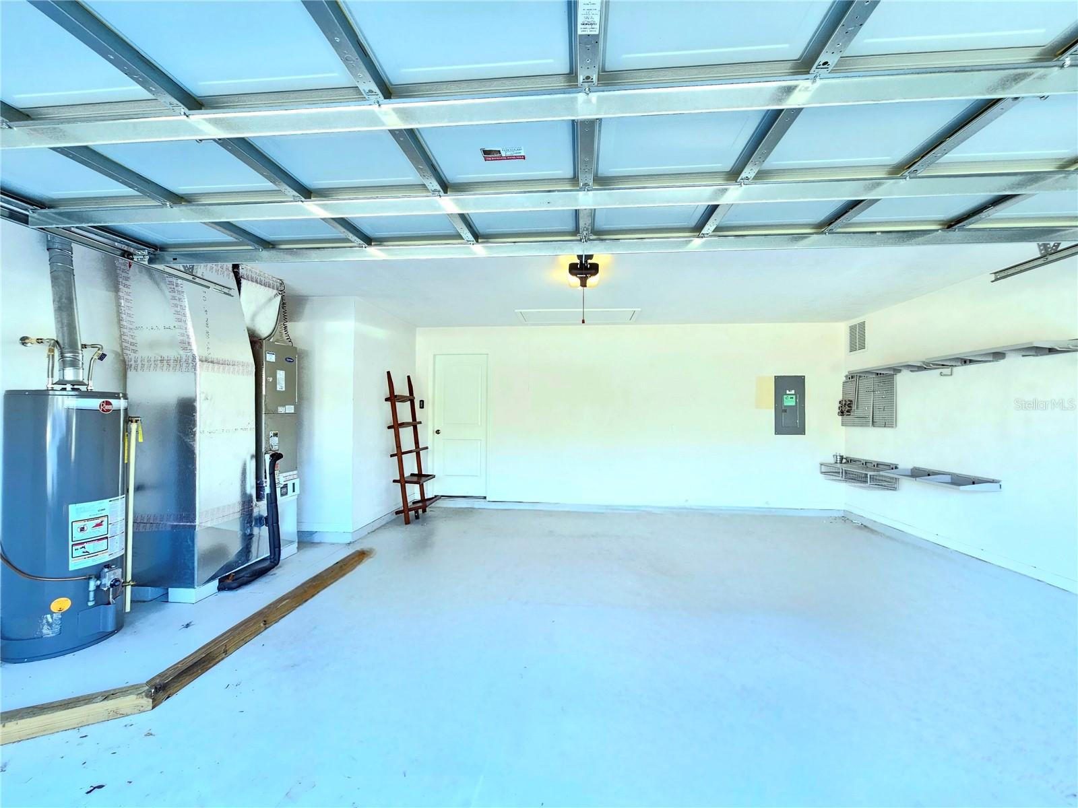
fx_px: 405
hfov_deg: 106.2
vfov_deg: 89.9
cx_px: 539
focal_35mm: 13
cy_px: 404
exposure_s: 1/60.2
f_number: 2.2
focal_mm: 2.2
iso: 125
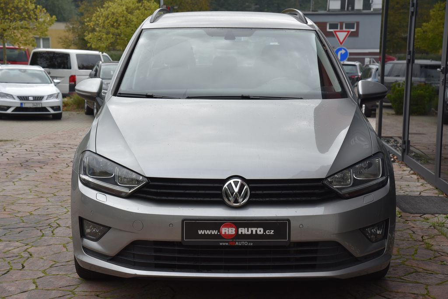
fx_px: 872
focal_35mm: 70
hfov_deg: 28.8
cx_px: 224
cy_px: 150
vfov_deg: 19.5
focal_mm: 70
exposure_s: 1/320
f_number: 9
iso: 500
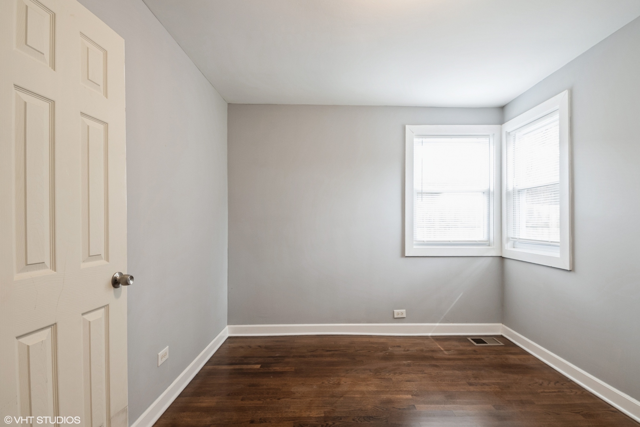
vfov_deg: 77.3
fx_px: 267
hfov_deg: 100.4
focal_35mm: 15
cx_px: 320
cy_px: 214
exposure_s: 1/2
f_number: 8
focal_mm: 10
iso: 100
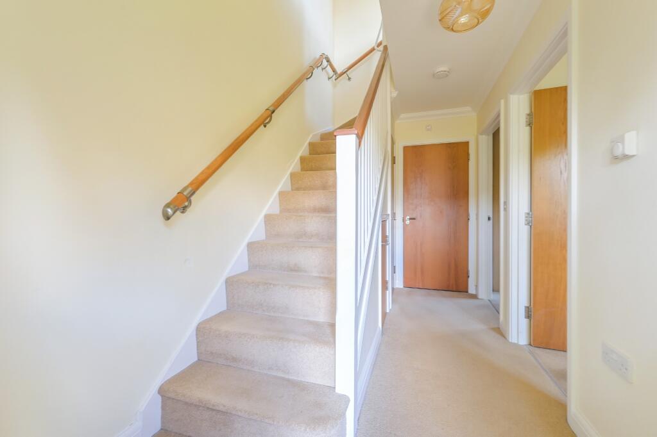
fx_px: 255
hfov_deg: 104.3
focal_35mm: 14
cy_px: 218
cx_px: 328
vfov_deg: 81.2
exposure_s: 1/6
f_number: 9
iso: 400
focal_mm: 14
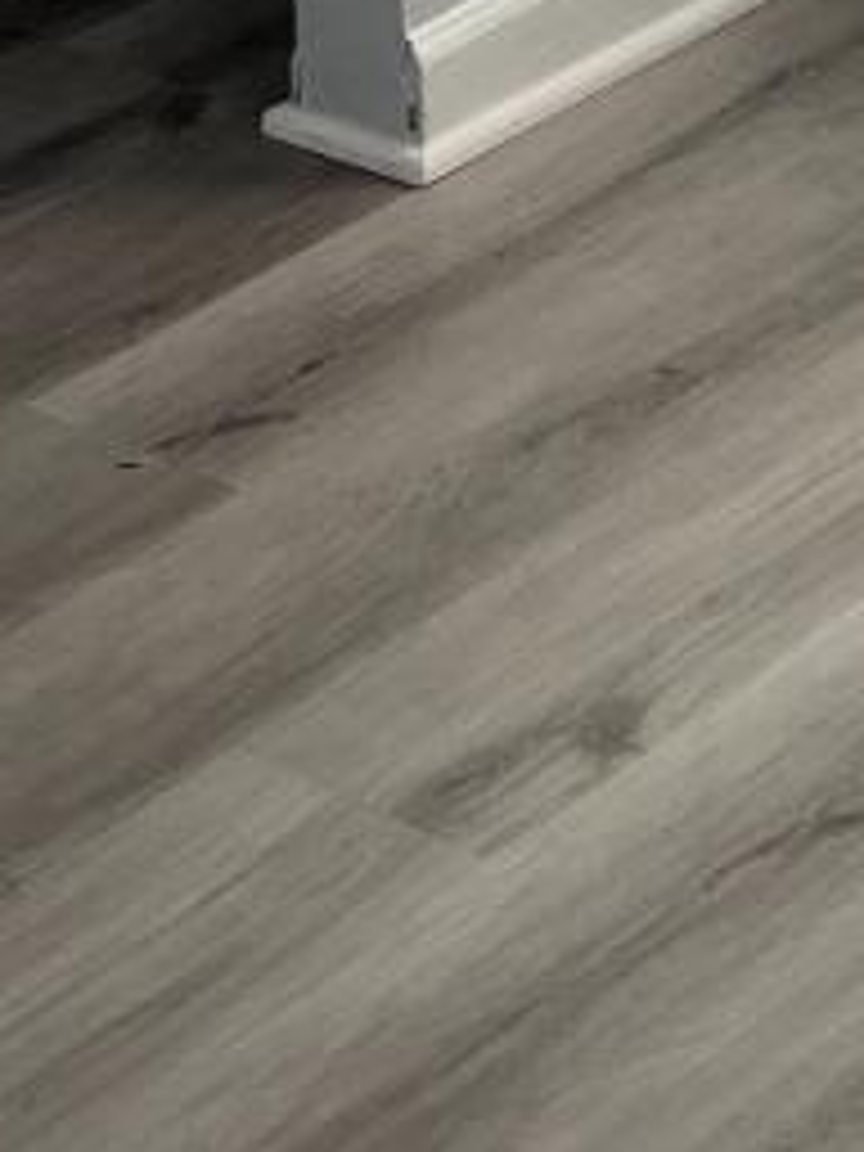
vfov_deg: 10.0
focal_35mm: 156
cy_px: -2120
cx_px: 720
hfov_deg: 9.5
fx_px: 5192
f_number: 1.6
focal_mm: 5.1
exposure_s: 1/611
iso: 50
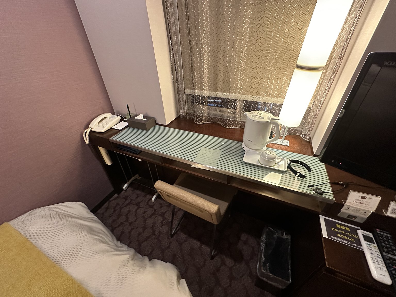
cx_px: 198
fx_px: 160
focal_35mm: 14
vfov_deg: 85.7
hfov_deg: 102.1
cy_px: 148
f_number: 2.2
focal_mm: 2.22
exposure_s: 1/50
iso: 640
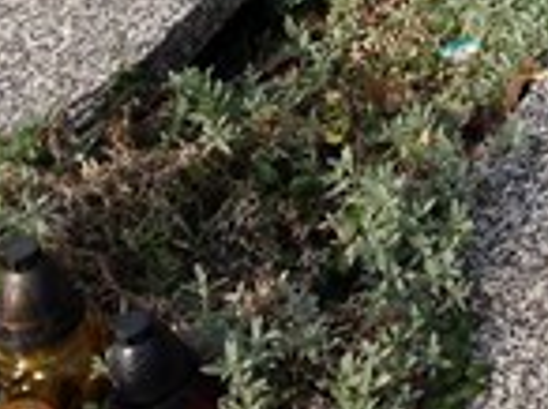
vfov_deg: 9.4
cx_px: 724
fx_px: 2292
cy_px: -484
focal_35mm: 145
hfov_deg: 13.1
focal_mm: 4.12
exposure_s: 1/742
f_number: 2.4
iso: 50
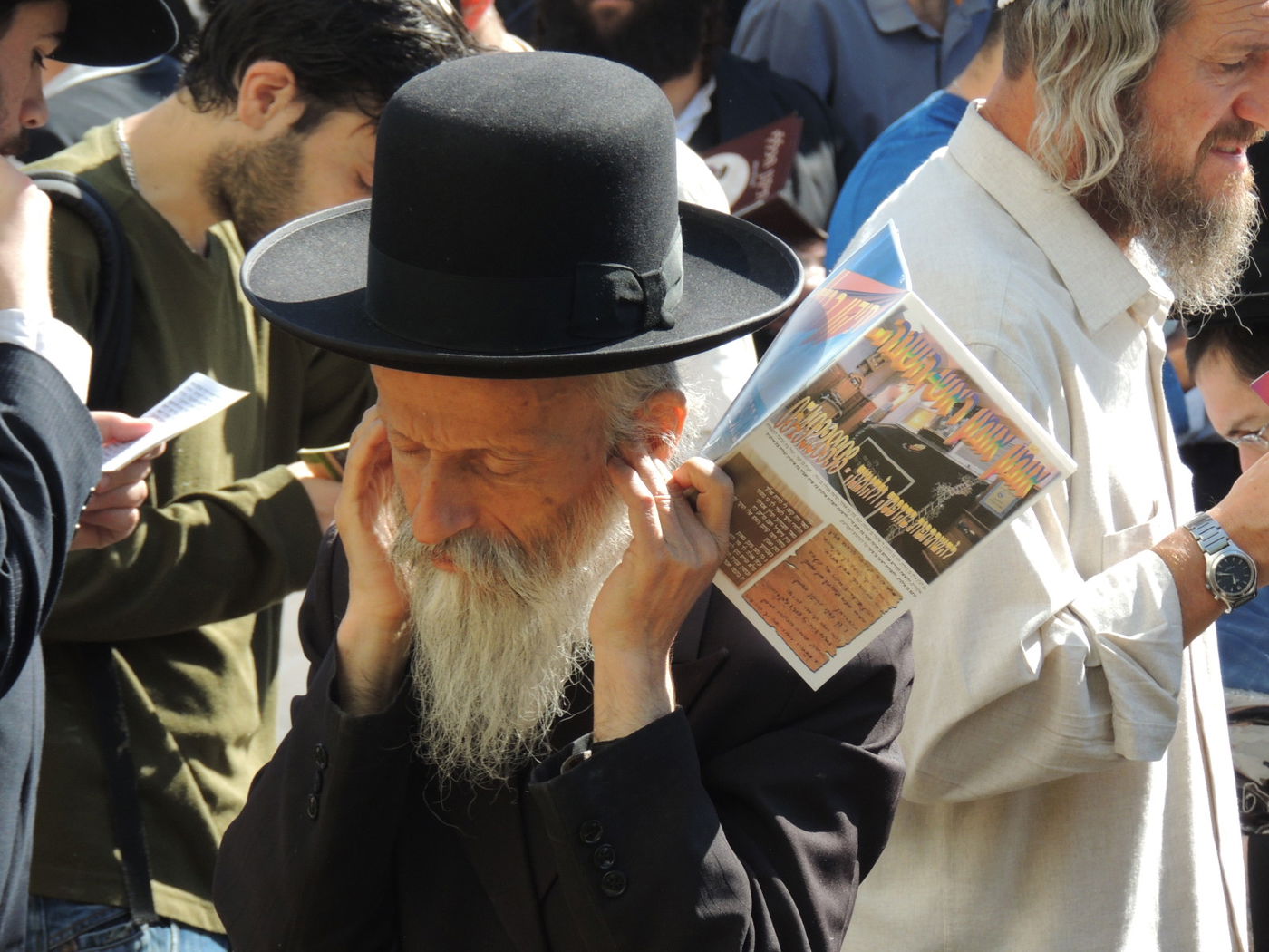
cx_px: 634
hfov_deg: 8.8
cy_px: 476
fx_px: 8248
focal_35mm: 225
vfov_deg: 6.6
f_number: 4.6
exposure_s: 1/500
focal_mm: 40.1
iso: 280
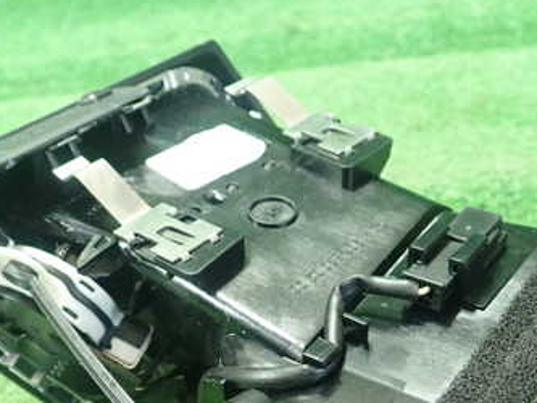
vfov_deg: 26.6
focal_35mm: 54
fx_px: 838
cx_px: 206
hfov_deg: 35.4
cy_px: 314
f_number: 2.3
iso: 800
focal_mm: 5.5
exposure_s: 1/100
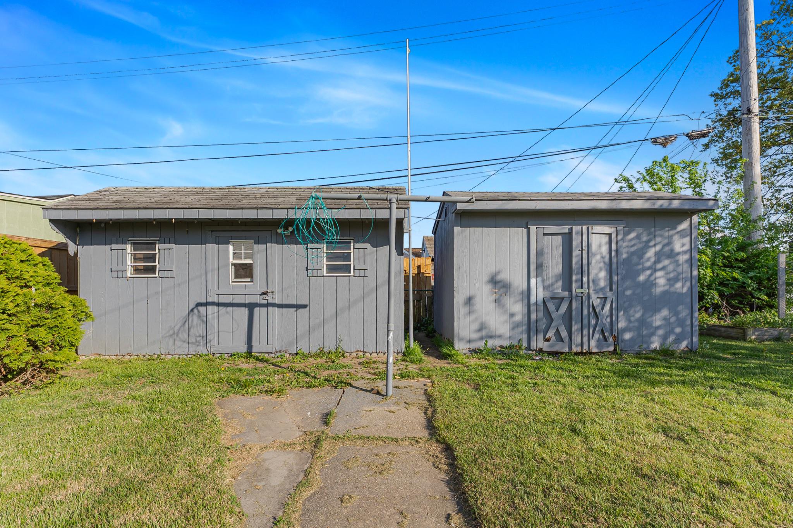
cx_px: 396
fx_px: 330
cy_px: 264
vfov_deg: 77.3
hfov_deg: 100.4
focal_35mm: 15
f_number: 8
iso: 100
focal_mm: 10
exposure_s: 1/160
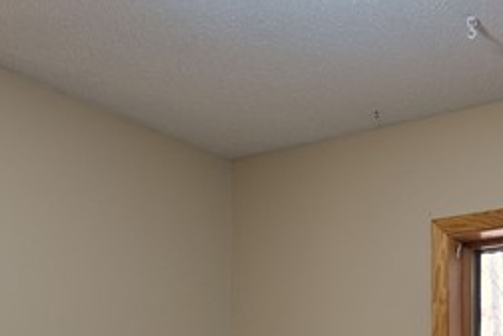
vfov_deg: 18.1
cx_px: 399
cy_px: 466
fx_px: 964
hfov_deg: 28.6
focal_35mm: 69
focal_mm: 16
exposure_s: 1/13
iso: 200
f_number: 5.6
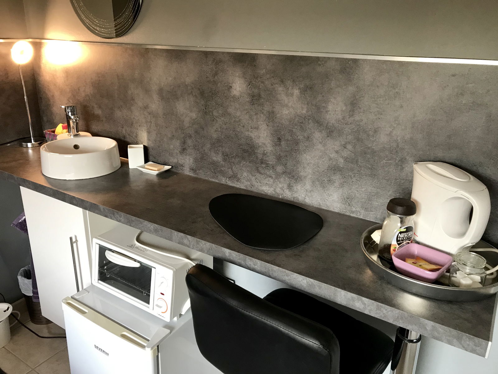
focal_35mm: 28
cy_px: 187
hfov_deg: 63.4
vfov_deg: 49.7
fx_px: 403
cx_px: 249
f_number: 1.8
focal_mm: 3.99
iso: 40
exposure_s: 1/20
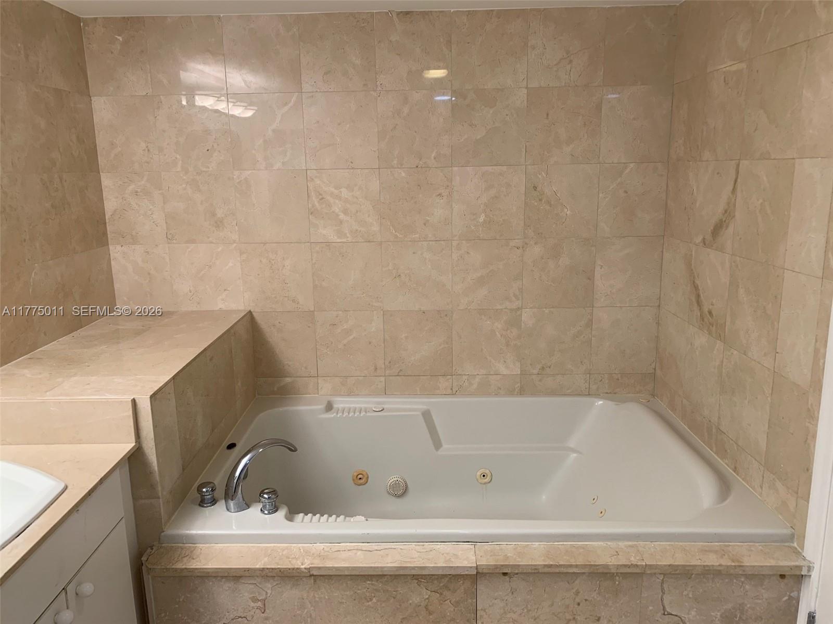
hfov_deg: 67.3
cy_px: 312
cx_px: 416
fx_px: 626
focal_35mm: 26
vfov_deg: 53.1
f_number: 1.8
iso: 64
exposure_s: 1/120
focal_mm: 4.25
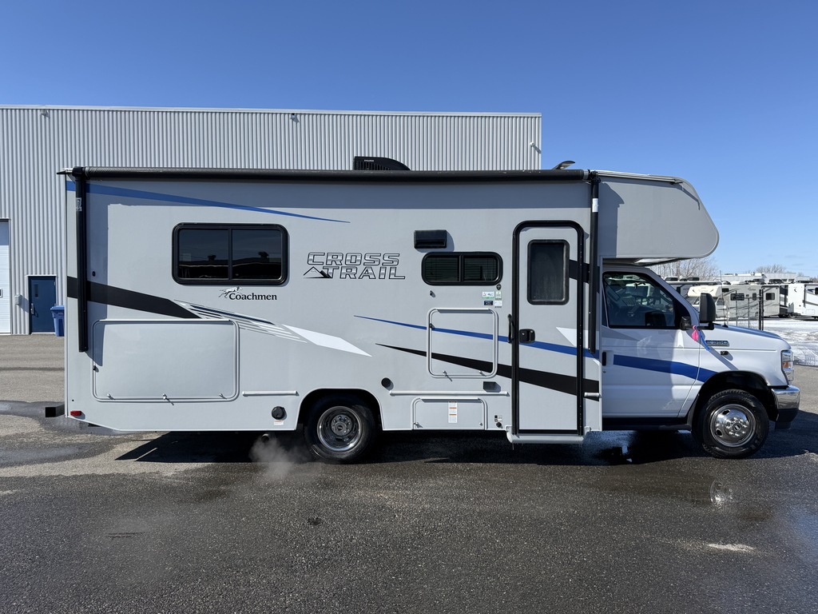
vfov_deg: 56.8
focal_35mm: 24
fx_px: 567
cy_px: 307
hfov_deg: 71.6
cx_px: 409
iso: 80
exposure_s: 1/4975
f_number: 1.78
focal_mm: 6.76
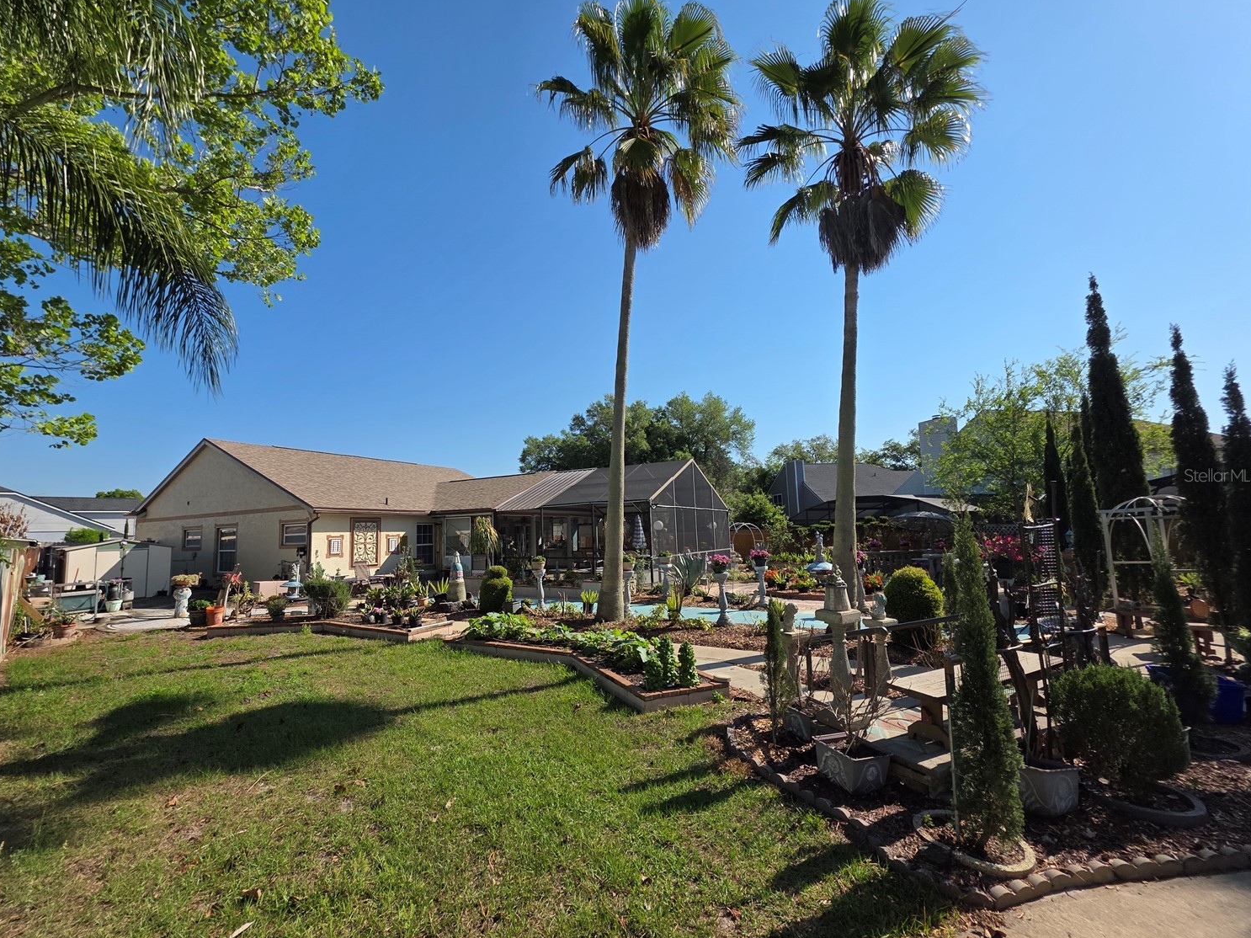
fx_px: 506
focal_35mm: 14
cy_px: 475
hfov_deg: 102.0
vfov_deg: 85.7
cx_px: 590
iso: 40
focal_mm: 2.2
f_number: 1.9
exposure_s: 1/2271
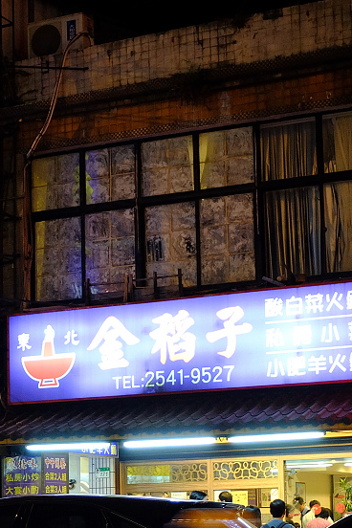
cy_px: 352
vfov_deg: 34.2
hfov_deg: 23.4
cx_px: 160
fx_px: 851
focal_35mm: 58
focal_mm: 26.9
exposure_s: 1/15
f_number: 4.5
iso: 1250
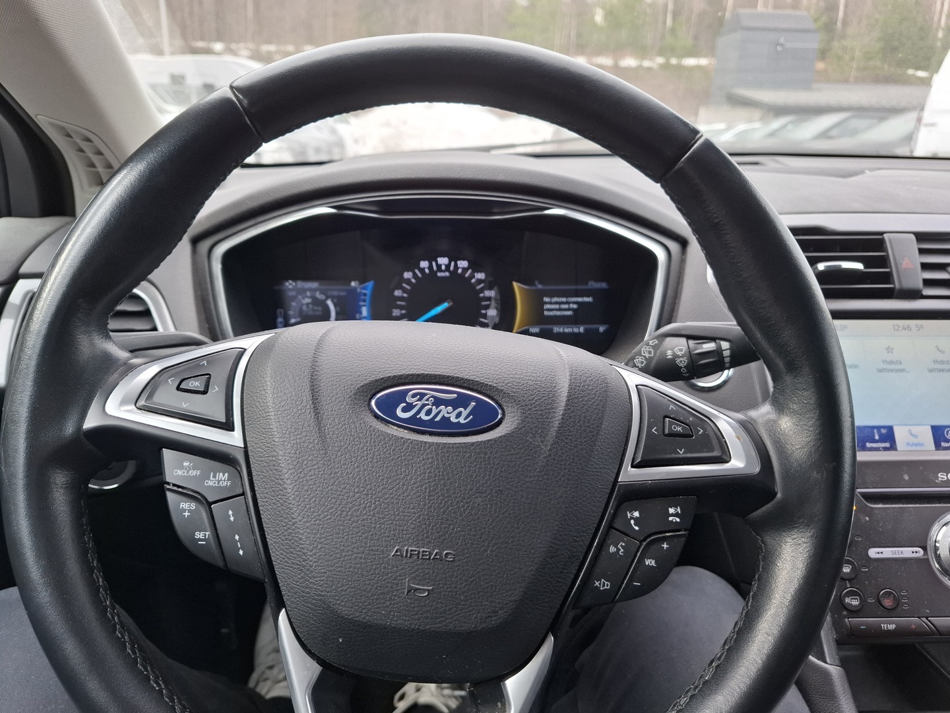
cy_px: 356
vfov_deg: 58.9
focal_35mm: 23
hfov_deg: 73.9
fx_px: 631
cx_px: 475
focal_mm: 5.54
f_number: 1.8
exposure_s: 1/117
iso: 50
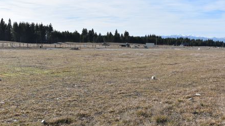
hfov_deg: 50.5
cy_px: 55
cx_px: 116
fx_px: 239
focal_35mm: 40
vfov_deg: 29.7
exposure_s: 1/400
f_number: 10
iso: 200
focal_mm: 24
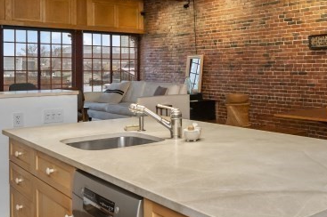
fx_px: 399
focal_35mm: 44
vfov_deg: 30.2
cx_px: 277
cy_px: 66
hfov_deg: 41.9
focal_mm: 14
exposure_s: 1/200
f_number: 5.6
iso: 1600
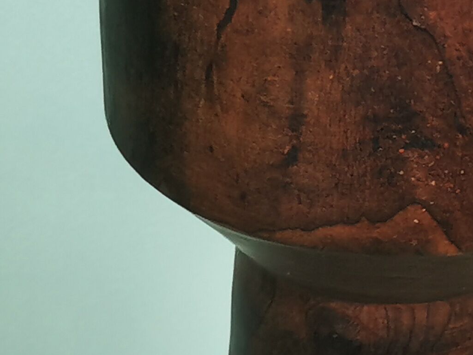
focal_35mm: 153
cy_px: 24
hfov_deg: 12.8
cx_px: 413
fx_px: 2091
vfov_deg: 9.6
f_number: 1.8
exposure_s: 1/50
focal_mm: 5.58
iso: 100
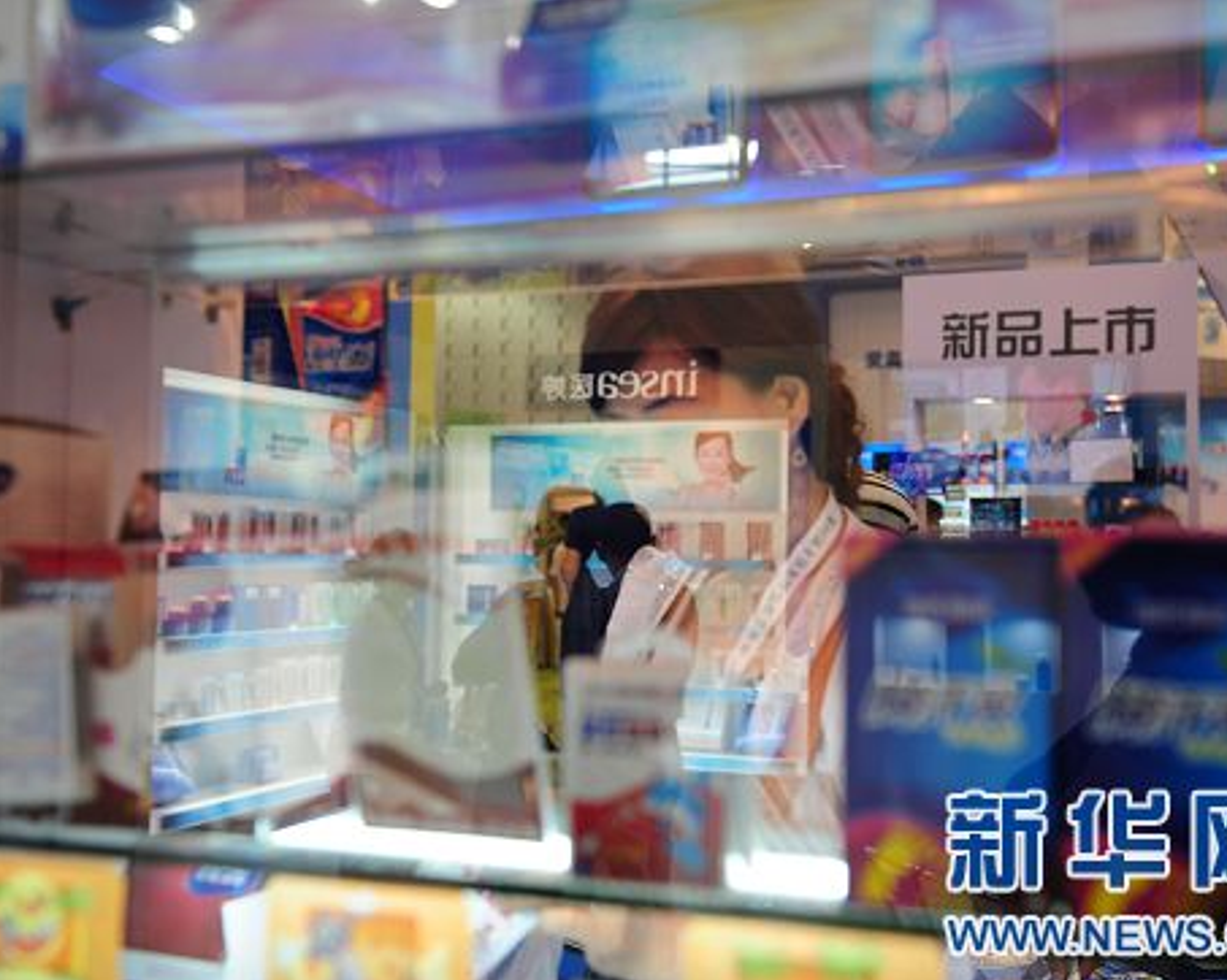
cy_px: 491
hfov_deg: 44.8
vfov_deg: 36.5
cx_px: 599
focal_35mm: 41
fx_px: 1488
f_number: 3.5
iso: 1000
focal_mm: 36
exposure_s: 1/200
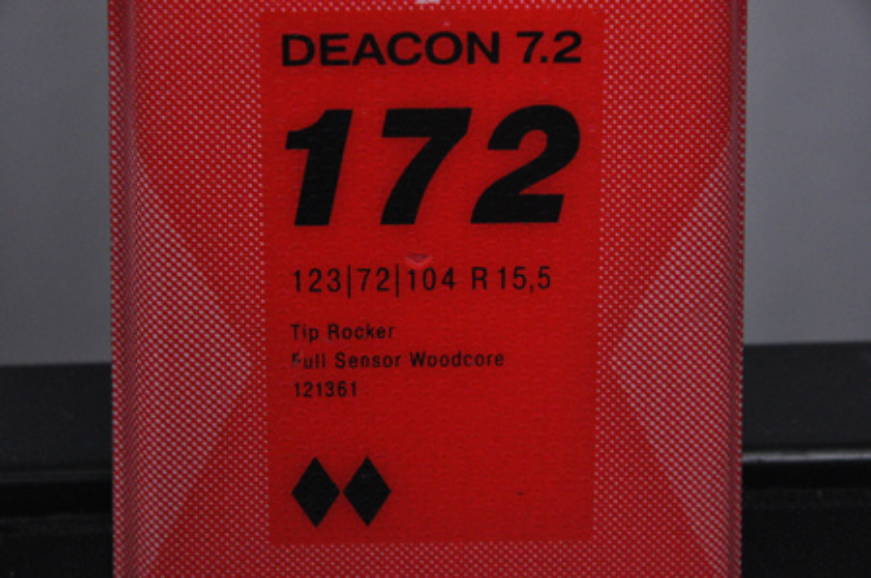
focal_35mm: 158
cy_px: 289
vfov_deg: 8.7
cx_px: 436
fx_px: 3806
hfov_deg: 13.1
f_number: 9.5
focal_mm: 105
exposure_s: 1/125
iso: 3200
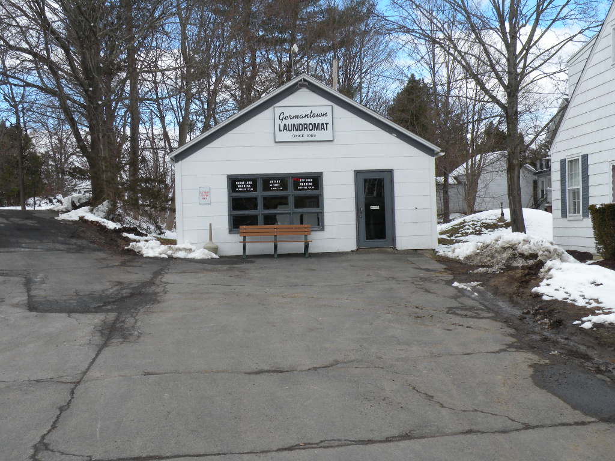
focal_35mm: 42
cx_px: 308
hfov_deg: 44.8
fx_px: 746
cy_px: 230
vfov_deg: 34.3
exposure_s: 1/177
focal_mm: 7.4
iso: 64
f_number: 5.6
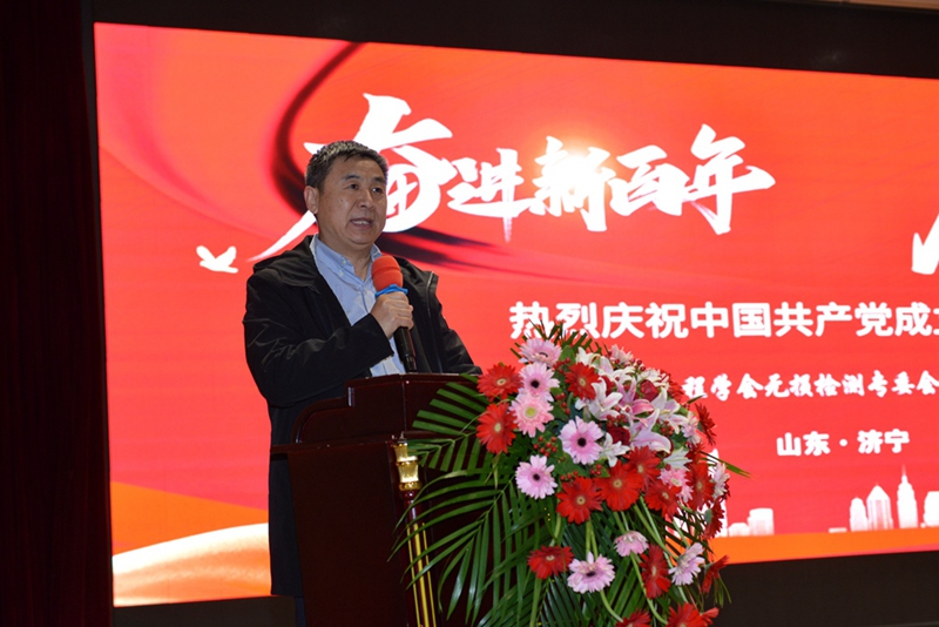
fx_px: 1826
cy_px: 314
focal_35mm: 70
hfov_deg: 28.8
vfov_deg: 19.5
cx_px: 470
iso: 1250
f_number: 5
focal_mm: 70
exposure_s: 1/80
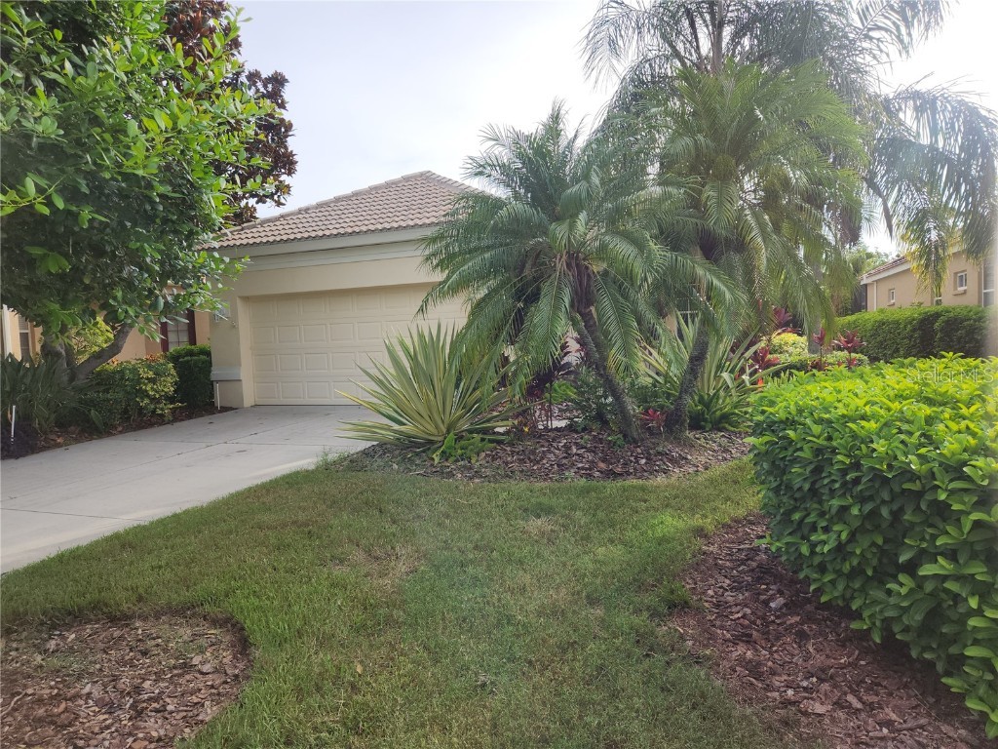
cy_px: 374
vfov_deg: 58.9
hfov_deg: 73.9
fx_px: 663
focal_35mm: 23
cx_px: 499
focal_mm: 5.4
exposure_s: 1/740
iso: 20
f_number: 1.8
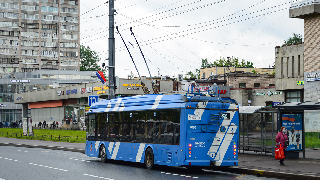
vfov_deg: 15.9
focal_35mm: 76
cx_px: 159
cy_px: 97
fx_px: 645
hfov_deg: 27.9
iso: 200
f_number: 5.6
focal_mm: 48
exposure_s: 1/250
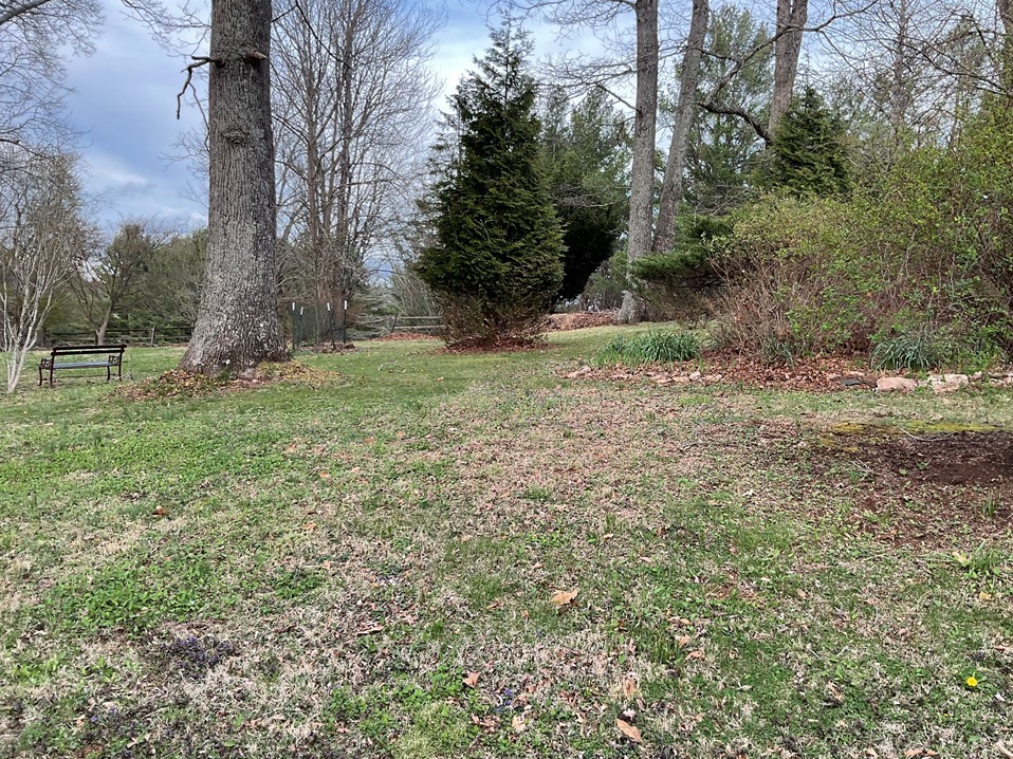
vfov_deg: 45.4
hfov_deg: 58.3
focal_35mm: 31
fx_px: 907
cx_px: 532
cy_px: 394
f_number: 1.8
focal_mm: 3
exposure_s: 1/162
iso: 16
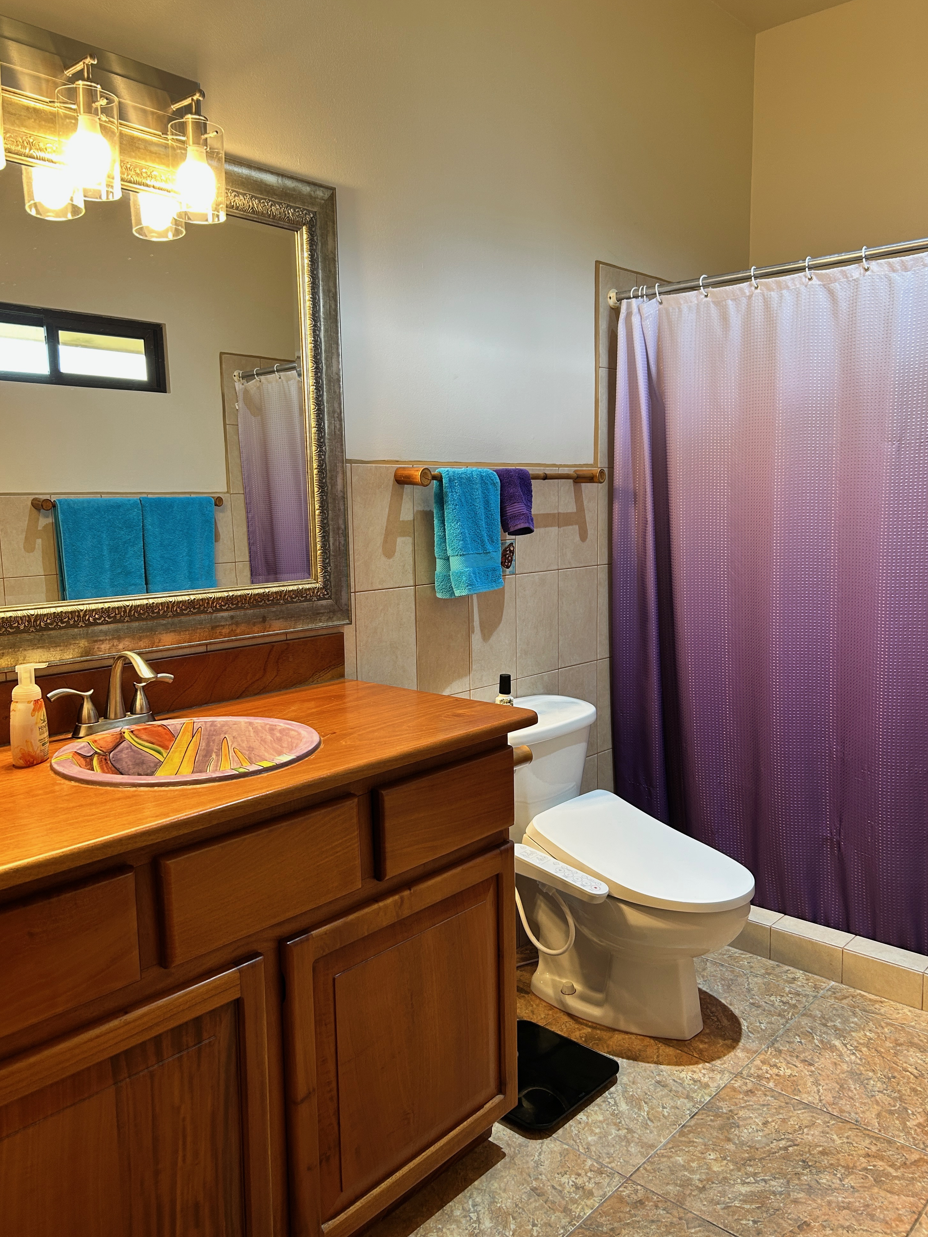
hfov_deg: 51.3
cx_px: 457
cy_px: 602
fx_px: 965
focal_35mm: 27
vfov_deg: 65.3
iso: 80
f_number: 1.5
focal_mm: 5.7
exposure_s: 1/60
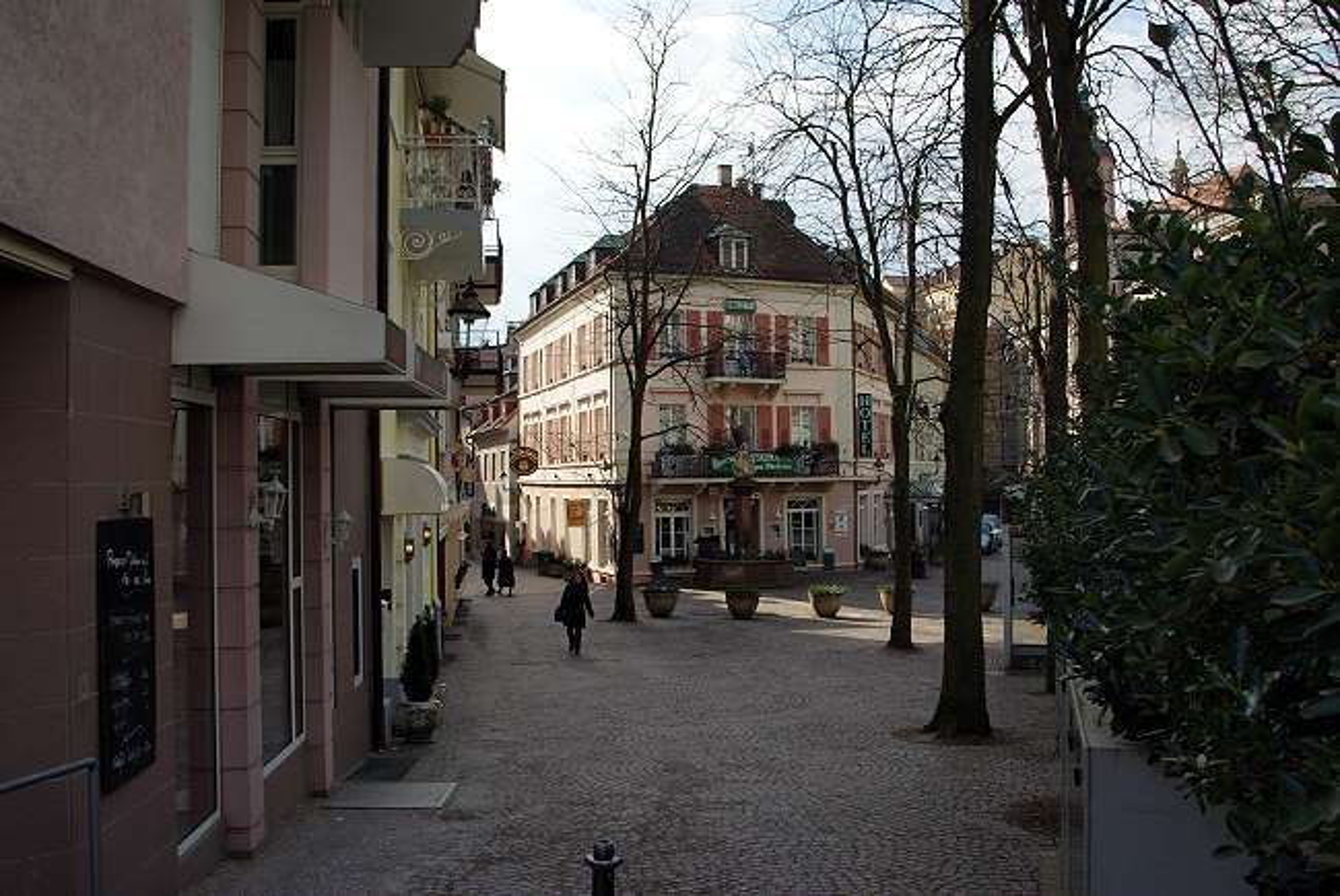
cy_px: 448
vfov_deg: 48.0
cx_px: 670
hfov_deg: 67.3
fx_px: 1006
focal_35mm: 27
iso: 100
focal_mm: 18
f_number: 10
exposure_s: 1/125
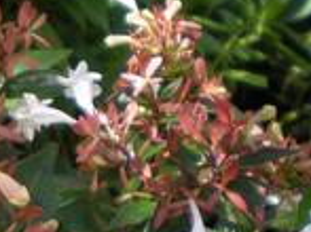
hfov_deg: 14.0
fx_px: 1158
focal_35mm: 129
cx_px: -207
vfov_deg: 11.0
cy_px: 347
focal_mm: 6.3
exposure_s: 1/198
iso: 64
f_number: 3.1
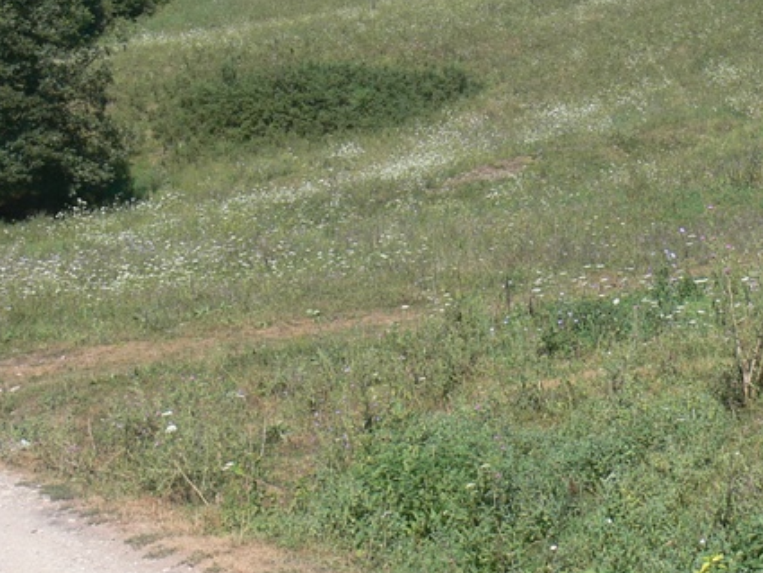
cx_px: 515
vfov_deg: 17.3
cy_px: -18
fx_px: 1830
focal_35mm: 83
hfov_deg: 23.4
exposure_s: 1/125
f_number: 4.5
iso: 80
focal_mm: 7.4
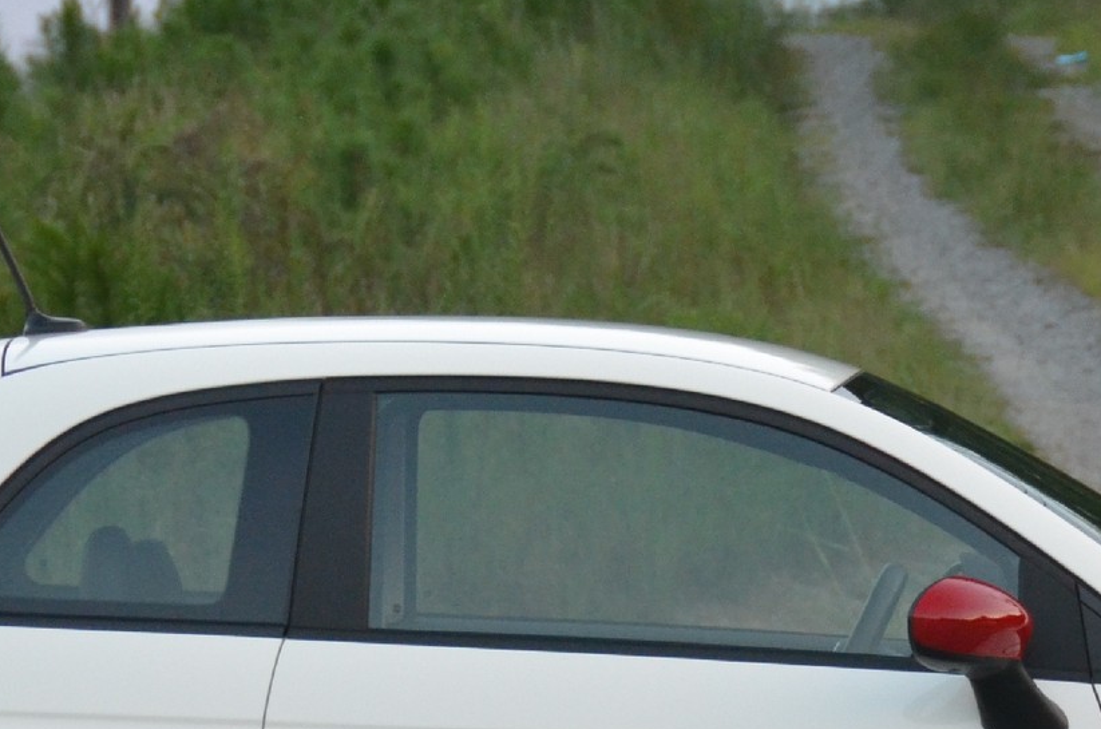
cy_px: 730
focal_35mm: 479
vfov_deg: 2.9
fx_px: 14604
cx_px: 657
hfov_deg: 4.3
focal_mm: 105
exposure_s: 1/250
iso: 1600
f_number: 5.3
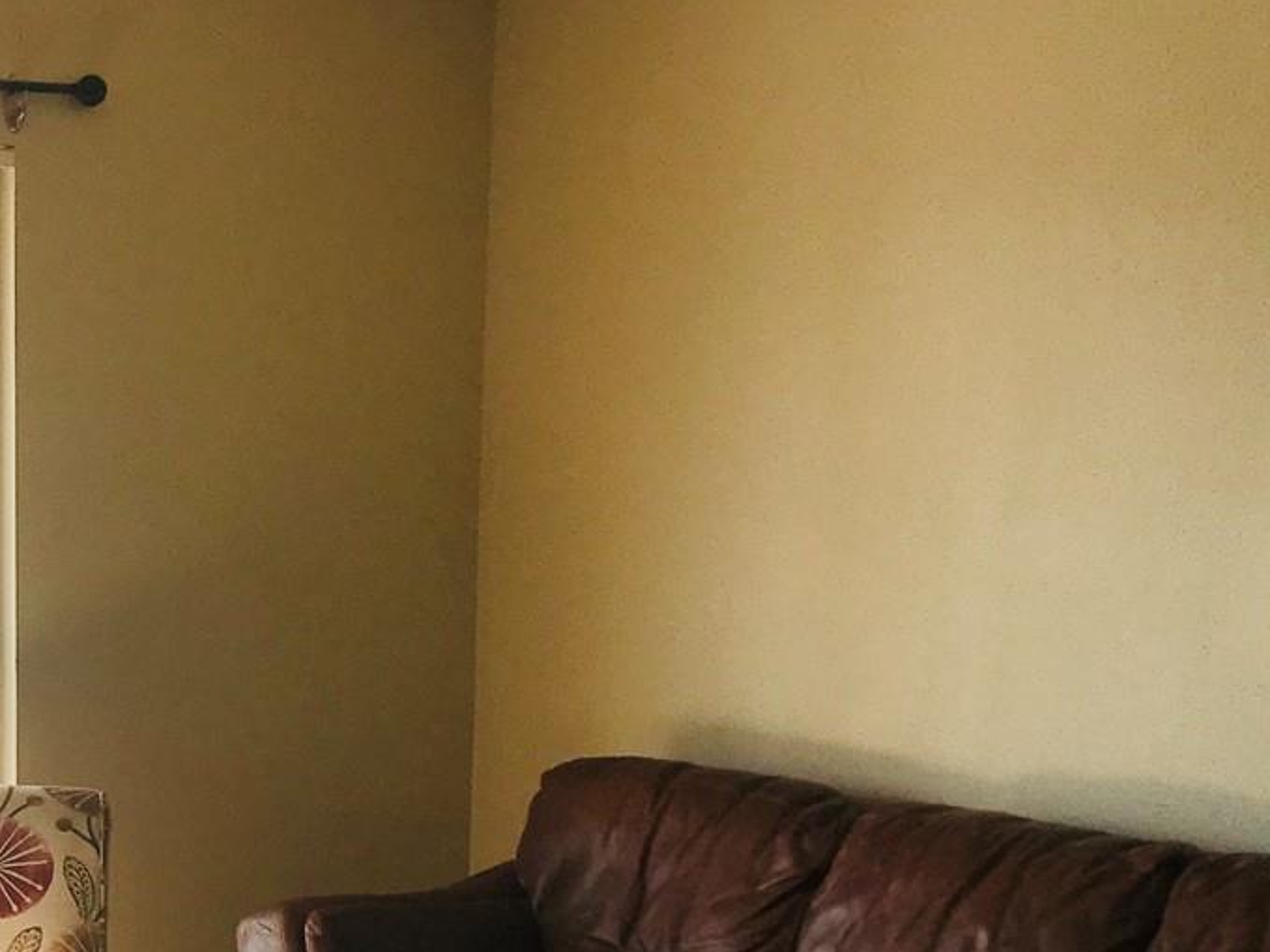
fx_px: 2421
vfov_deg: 21.8
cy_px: 849
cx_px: 15
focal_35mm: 66
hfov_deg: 27.8
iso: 20
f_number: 1.8
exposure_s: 1/488
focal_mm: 3.99
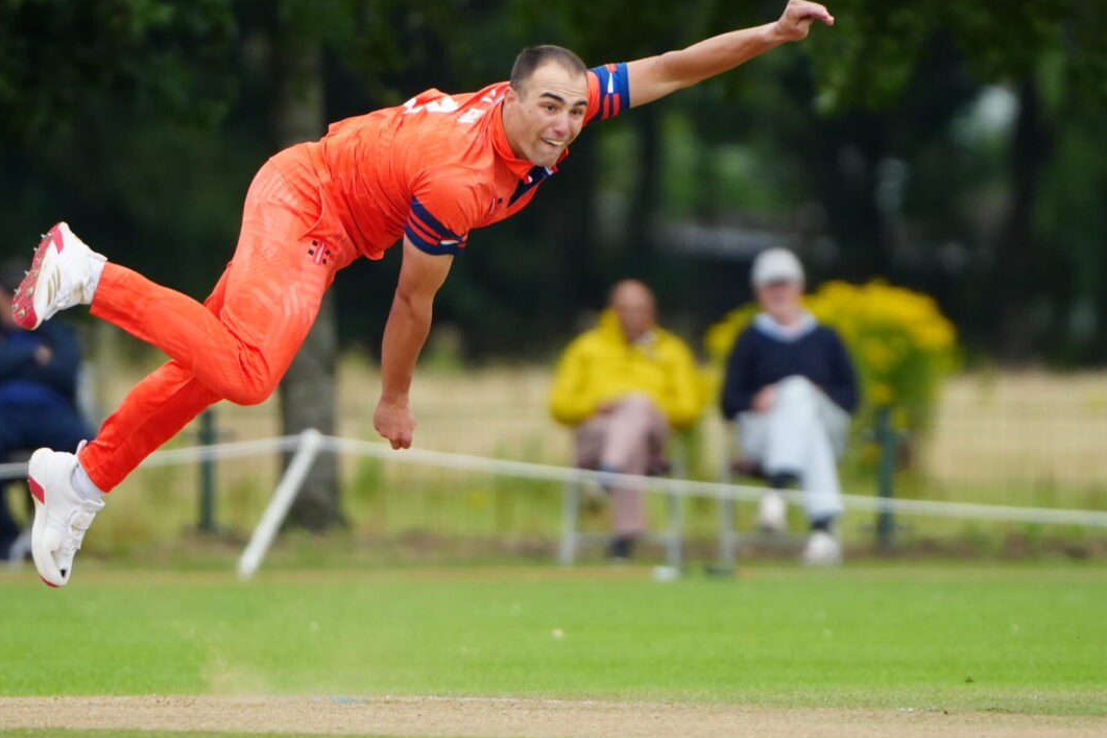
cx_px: 456
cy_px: 315
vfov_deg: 1.1
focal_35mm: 1303
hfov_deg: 1.6
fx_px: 40058
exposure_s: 1/2000
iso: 1600
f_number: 6.3
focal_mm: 600
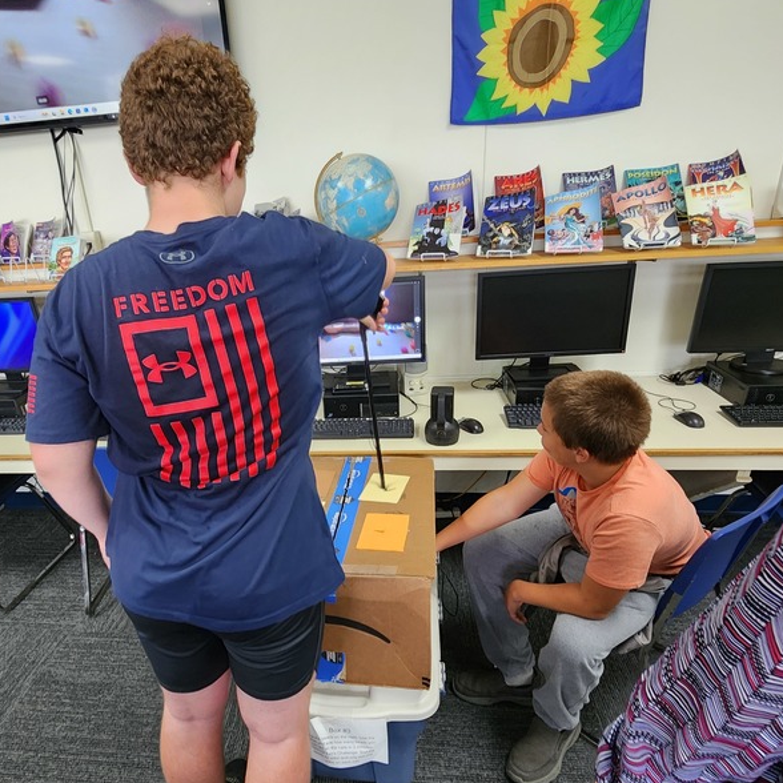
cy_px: 434
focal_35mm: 20
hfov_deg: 74.3
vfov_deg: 74.6
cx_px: 332
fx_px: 512
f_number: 2.2
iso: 320
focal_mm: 2.2
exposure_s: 1/40
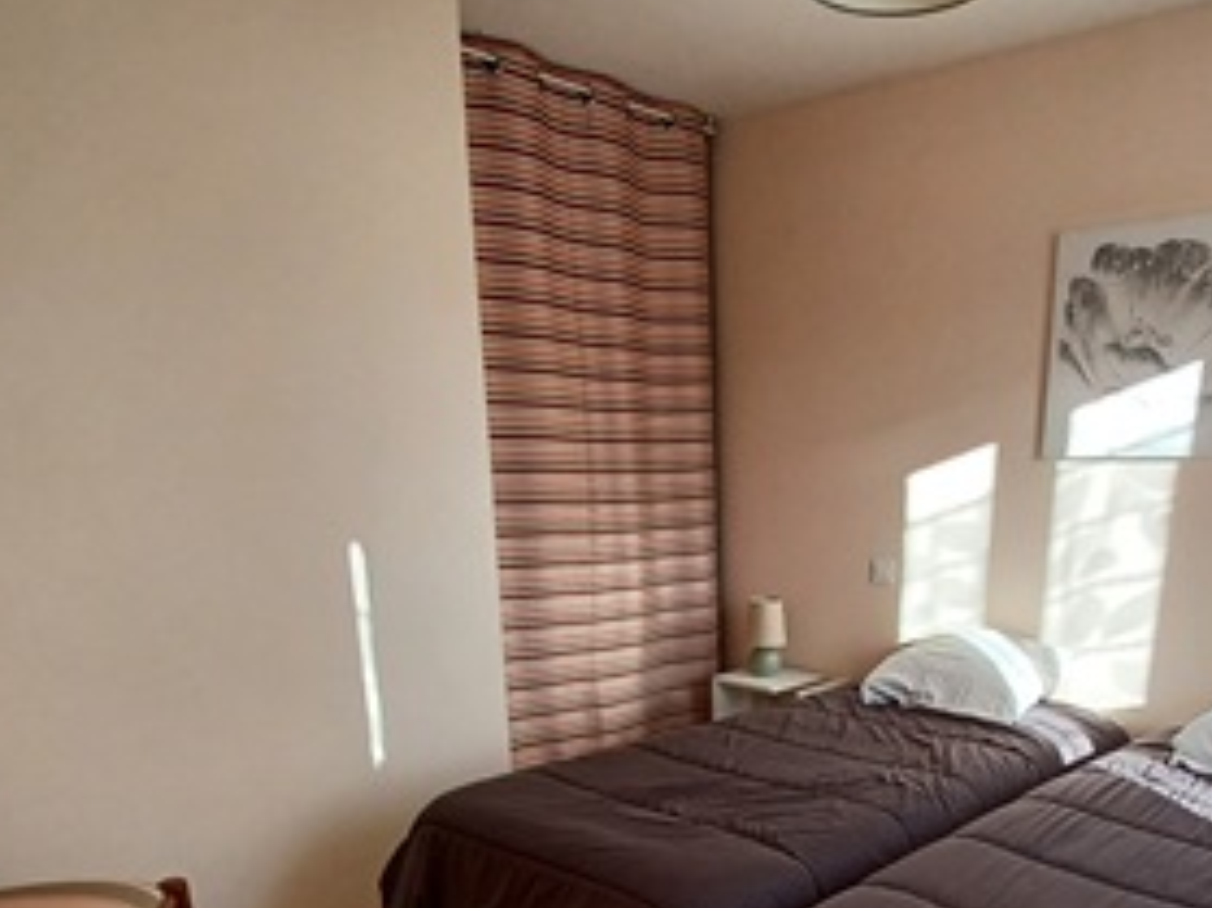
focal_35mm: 28
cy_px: 795
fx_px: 980
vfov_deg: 45.6
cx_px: 760
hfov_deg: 62.6
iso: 50
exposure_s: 1/100
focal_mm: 1.42
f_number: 2.2
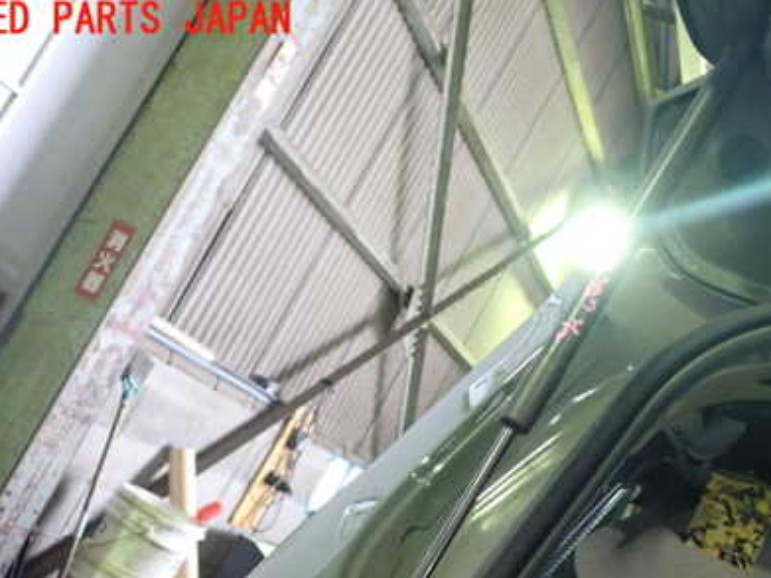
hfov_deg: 43.2
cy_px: 440
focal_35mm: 43
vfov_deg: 32.9
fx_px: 957
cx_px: 525
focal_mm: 5.05
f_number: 2.2
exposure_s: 1/30
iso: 640
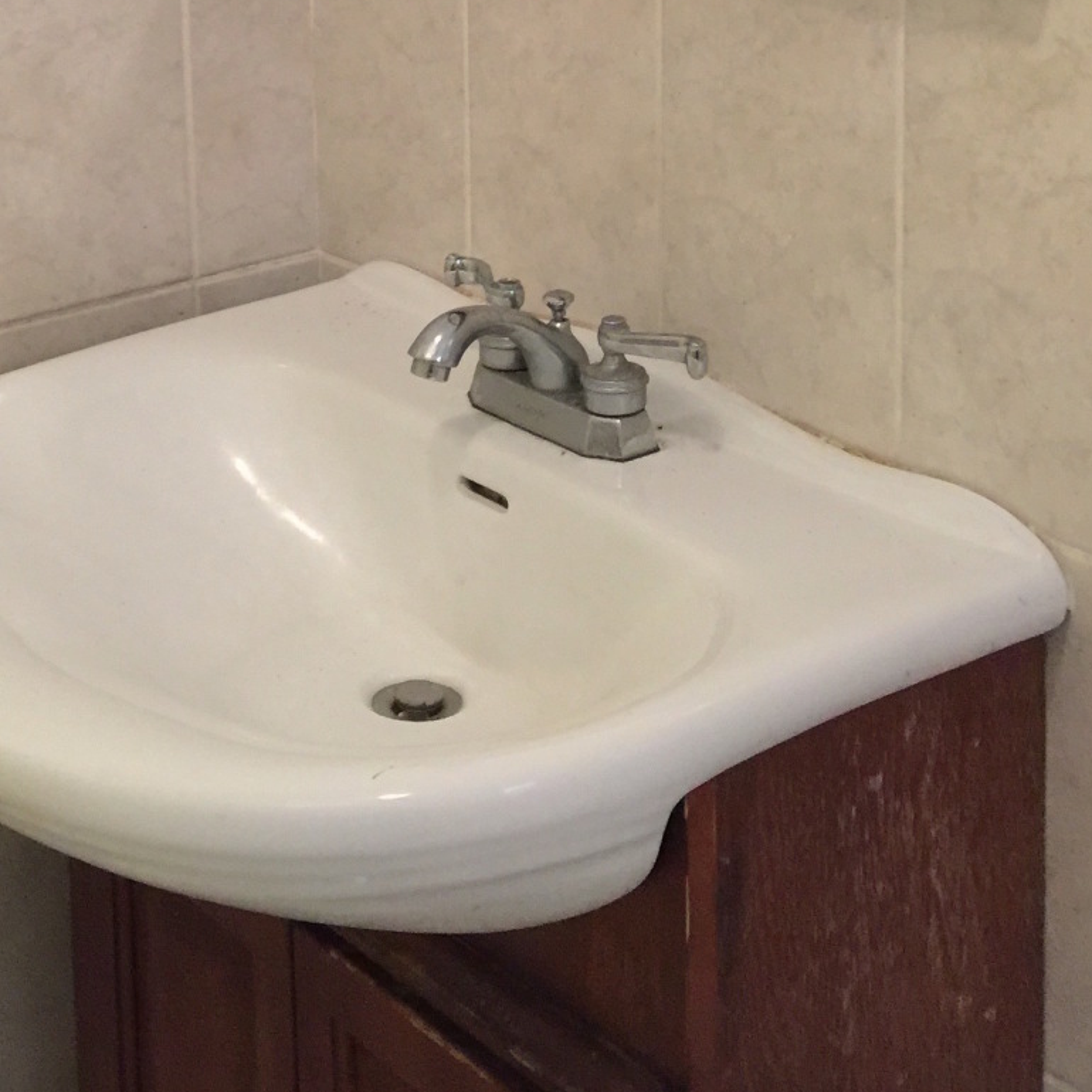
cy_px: -157
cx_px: 550
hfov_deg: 26.5
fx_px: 2320
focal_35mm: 65
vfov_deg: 24.4
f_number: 2.2
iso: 125
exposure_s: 1/10
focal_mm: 4.15
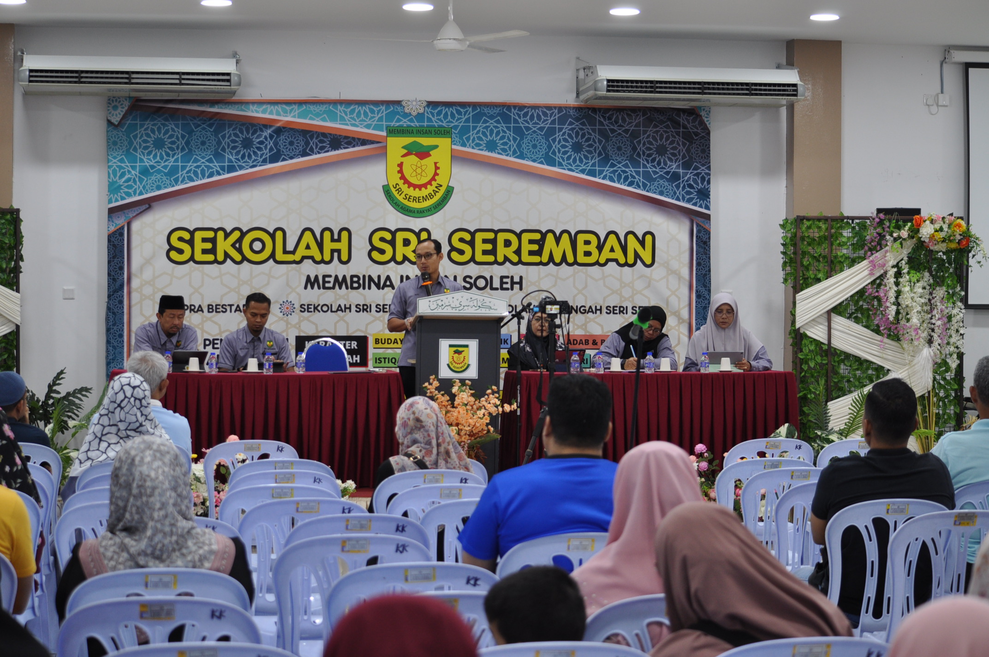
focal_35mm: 87
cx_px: 494
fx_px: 2387
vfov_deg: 15.7
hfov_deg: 23.4
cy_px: 328
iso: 400
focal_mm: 58
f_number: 4.5
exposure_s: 1/40
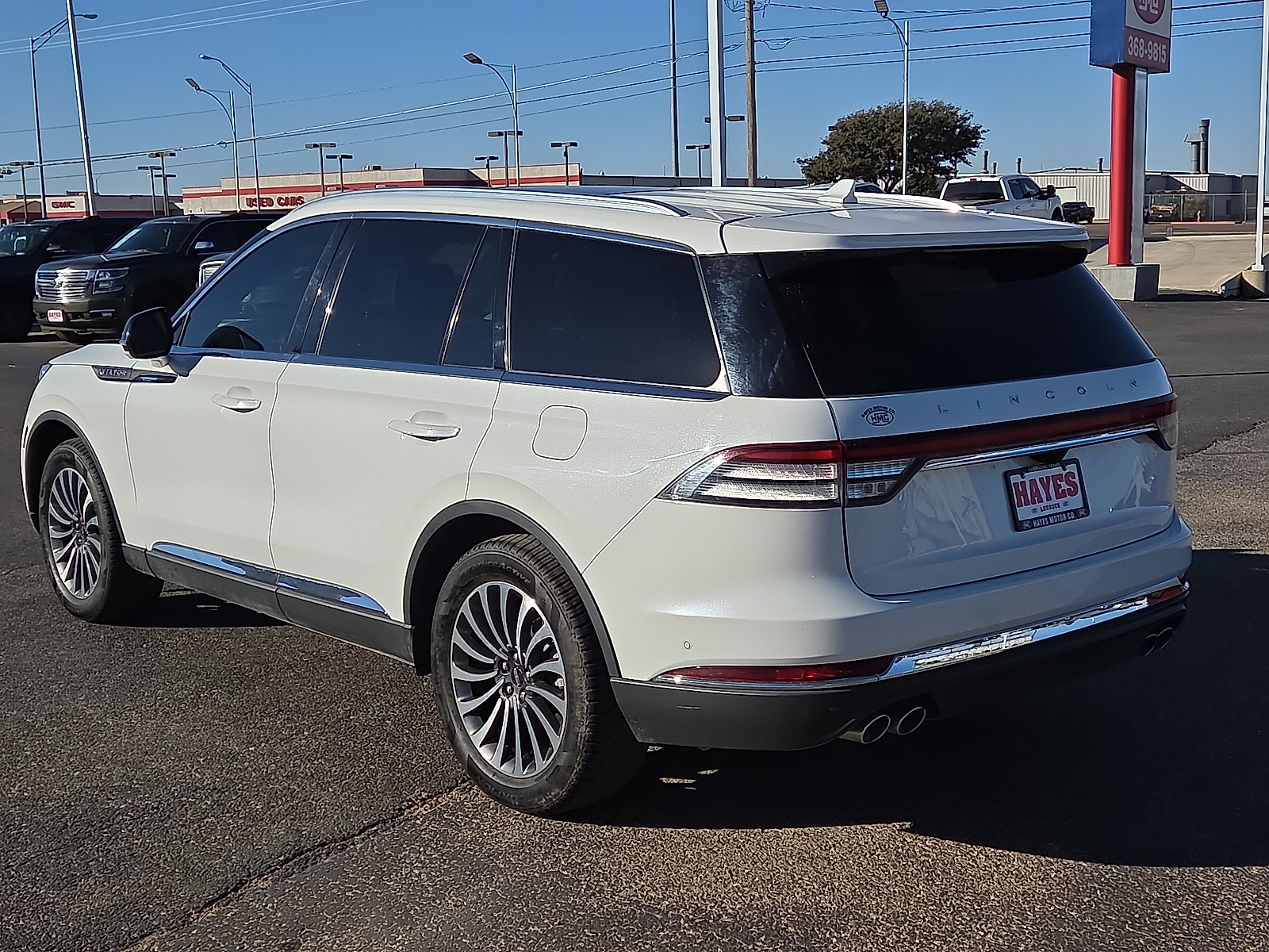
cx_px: 634
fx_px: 1613
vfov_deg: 32.9
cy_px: 476
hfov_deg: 42.9
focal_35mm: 44
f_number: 1.8
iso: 25
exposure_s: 1/3333
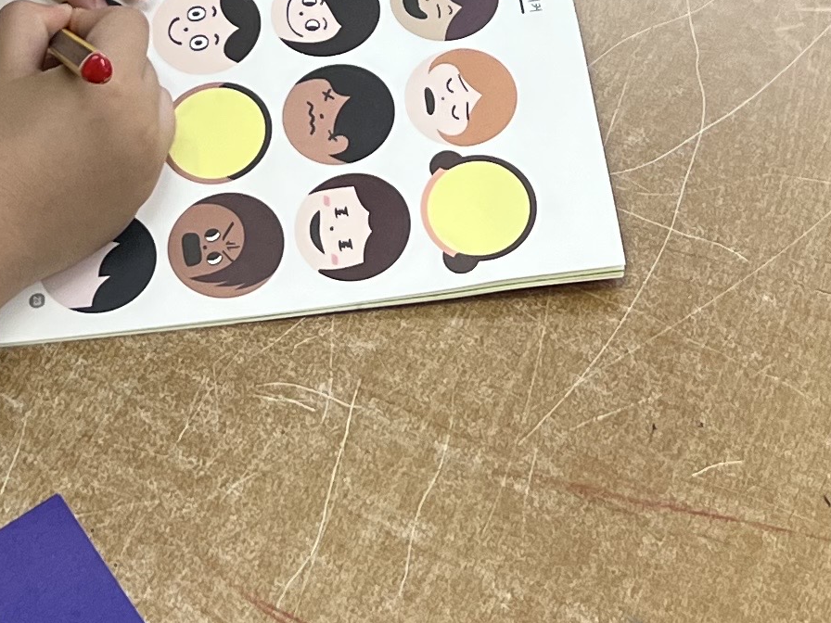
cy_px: -405
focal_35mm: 117
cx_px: 435
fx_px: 2809
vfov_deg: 11.9
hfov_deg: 16.8
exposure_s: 1/120
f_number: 1.5
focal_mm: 5.7
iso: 50
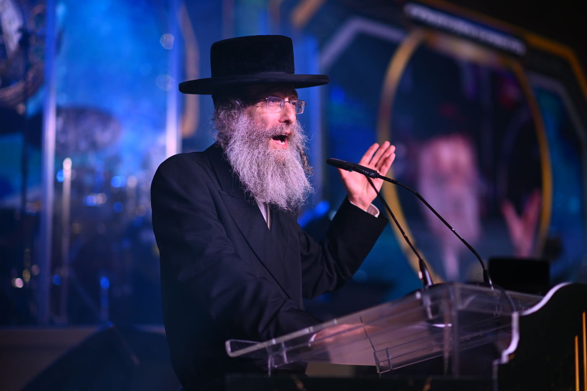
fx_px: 1386
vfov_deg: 16.1
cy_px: 196
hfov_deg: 23.9
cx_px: 294
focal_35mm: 85
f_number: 1.8
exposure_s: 1/1000
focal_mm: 85
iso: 400
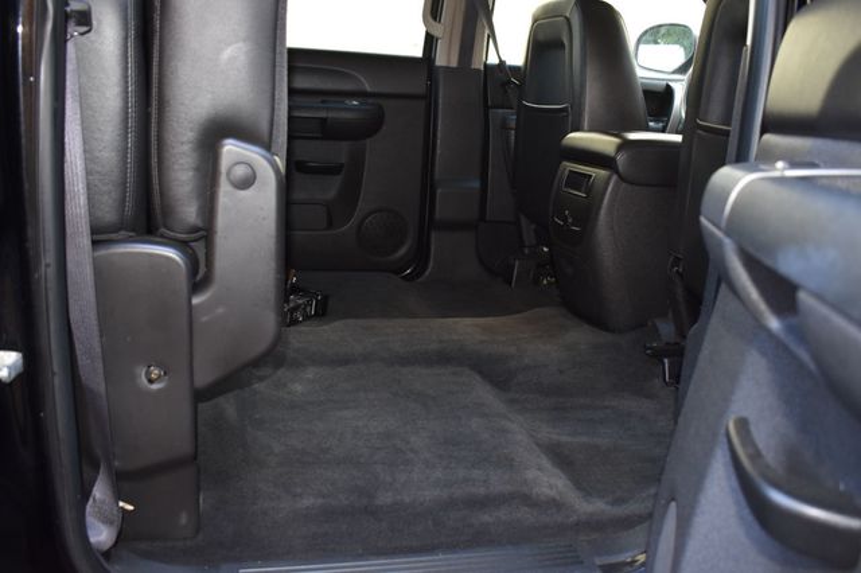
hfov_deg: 57.2
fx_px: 789
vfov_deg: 39.9
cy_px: 286
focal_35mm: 33
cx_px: 430
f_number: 5
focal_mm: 22
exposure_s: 1/100
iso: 800
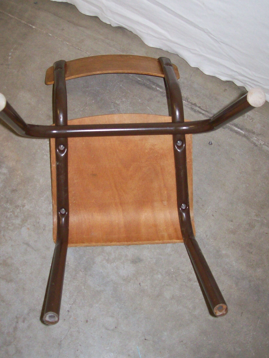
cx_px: 117
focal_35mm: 47
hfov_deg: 30.8
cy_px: 156
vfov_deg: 40.4
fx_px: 487
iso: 200
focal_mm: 6
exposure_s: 1/64
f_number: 2.7
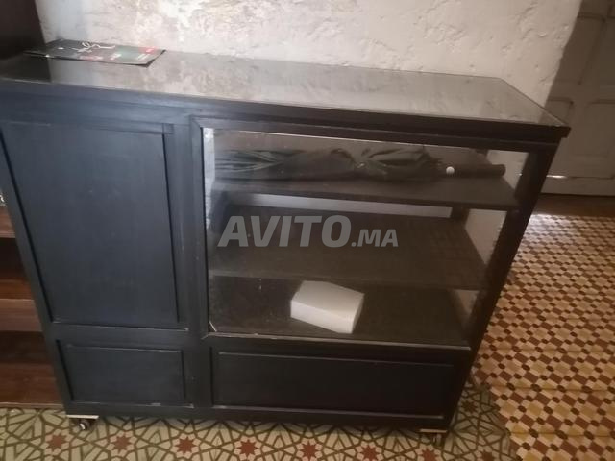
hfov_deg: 65.3
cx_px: 308
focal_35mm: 27
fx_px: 480
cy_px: 230
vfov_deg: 51.4
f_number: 1.8
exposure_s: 1/17.1
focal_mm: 5.3
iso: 2500
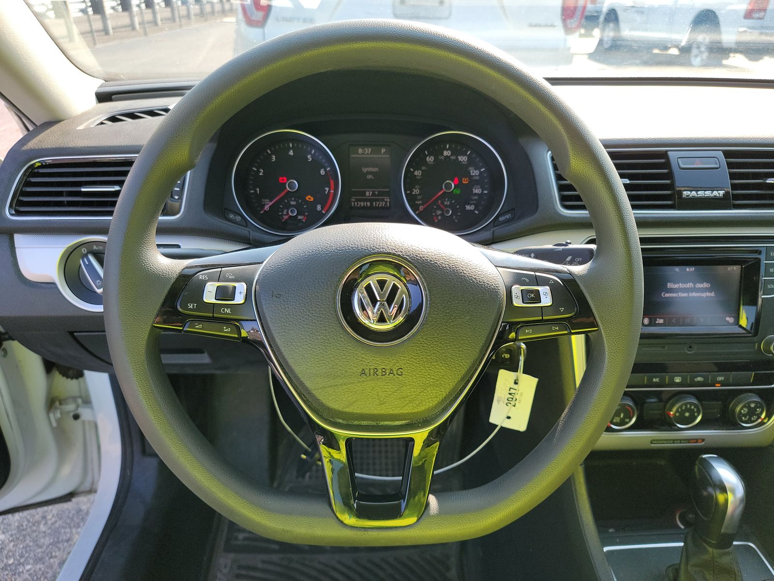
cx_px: 387
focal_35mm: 24
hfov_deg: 71.6
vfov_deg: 56.8
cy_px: 290
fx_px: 537
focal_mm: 6.7
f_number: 1.8
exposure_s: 1/119
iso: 54
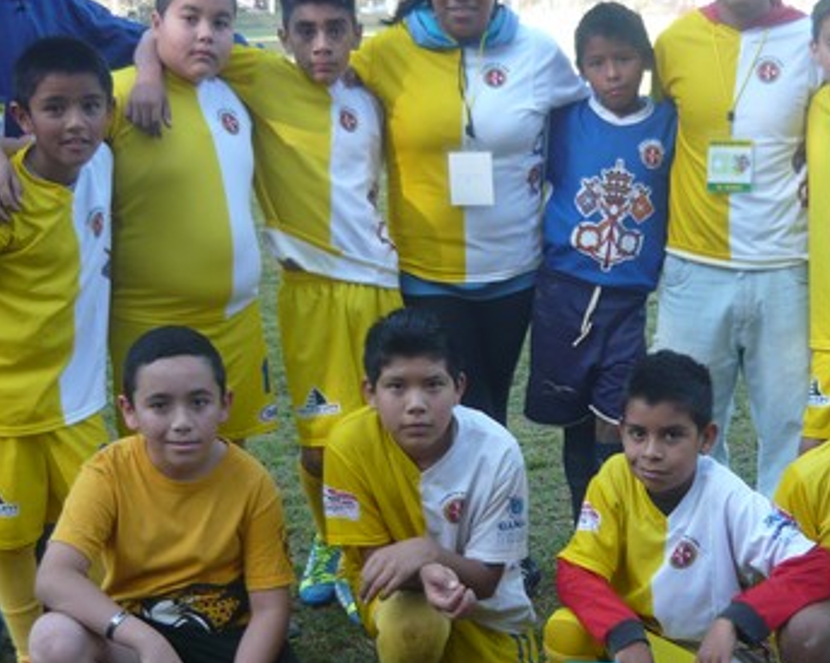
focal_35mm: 60
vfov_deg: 25.4
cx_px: 577
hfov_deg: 31.1
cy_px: 366
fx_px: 1473
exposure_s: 1/125
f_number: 2.8
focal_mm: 5.5
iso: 100
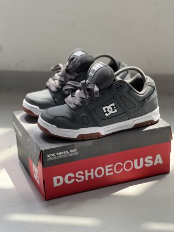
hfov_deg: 19.1
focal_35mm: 77
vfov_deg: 25.3
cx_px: 87
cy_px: 116
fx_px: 516
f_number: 2.8
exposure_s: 1/121
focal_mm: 9
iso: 125
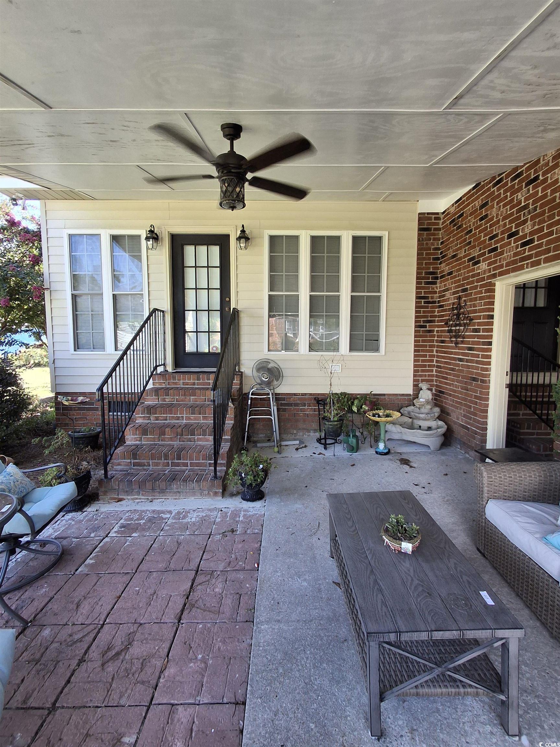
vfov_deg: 94.5
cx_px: 280
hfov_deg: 78.1
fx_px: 345
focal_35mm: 16
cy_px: 374
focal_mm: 1.64
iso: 40
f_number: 2.2
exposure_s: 1/100
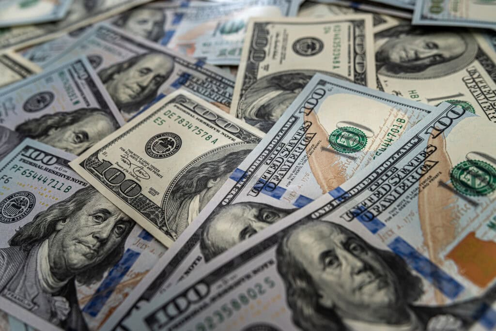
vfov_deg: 37.9
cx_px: 248
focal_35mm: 35
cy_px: 166
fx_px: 482
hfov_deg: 54.4
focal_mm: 35
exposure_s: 1/250
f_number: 7.1
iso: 250
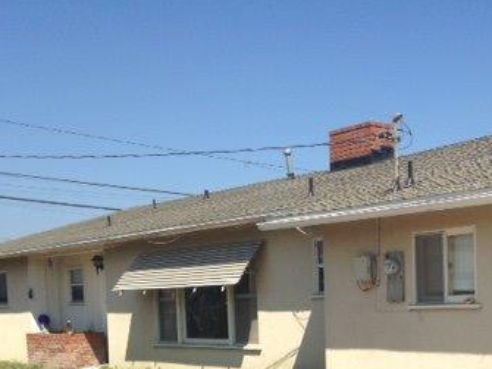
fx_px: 895
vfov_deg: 22.6
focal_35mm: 63
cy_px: 347
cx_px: 407
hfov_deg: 29.9
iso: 50
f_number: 2.4
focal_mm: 4.12
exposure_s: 1/1748
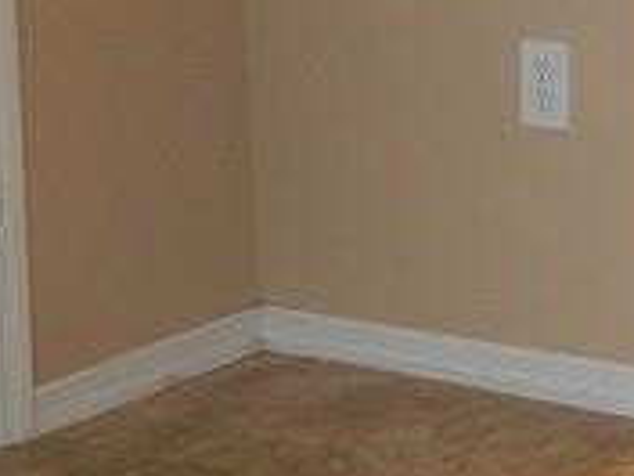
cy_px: -296
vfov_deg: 8.5
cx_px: 457
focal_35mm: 170
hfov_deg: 11.6
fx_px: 3114
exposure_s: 1/30
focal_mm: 5.4
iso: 200
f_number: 3.5
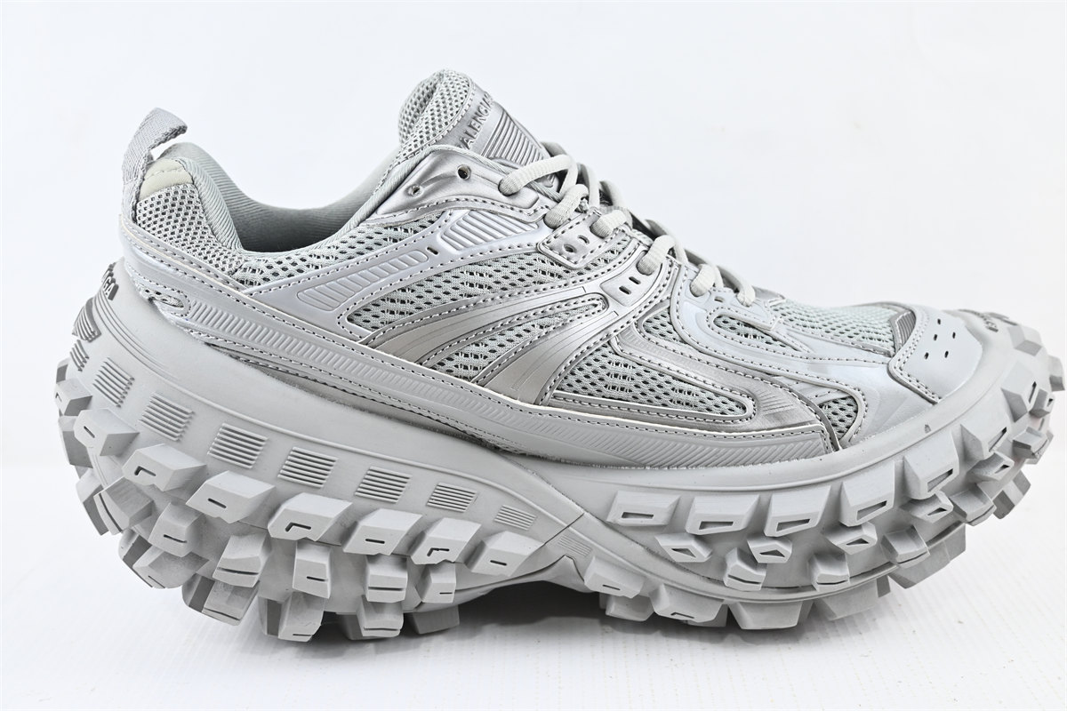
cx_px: 534
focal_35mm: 37
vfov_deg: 36.2
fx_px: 1089
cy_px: 356
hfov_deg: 52.2
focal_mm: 24.5
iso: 500
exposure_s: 1/125
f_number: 4.2
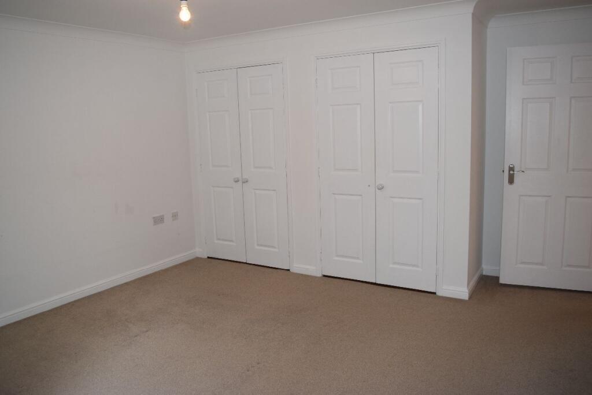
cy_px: 198
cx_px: 296
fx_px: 444
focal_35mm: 27
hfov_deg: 67.4
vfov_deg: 48.0
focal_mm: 18
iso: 800
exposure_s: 1/80
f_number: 4.5
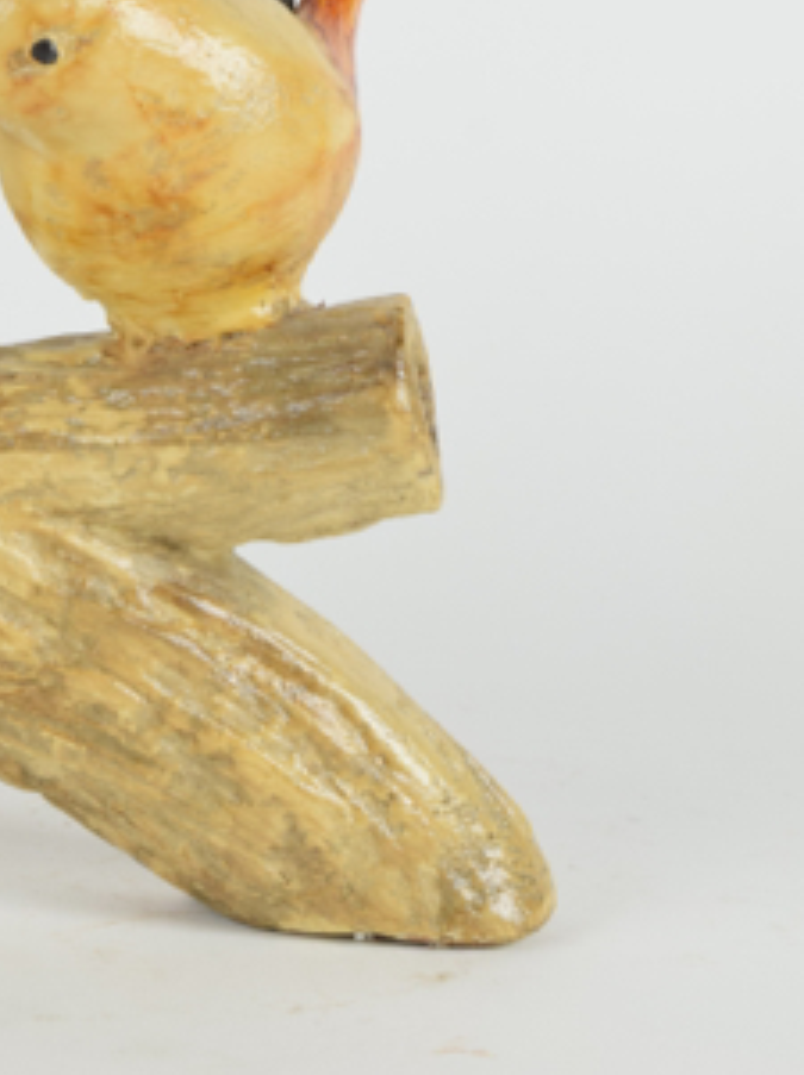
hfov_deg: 11.2
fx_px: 4003
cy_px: 327
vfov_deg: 15.3
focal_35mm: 129
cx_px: -257
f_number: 10
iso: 800
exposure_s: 1/125
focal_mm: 42
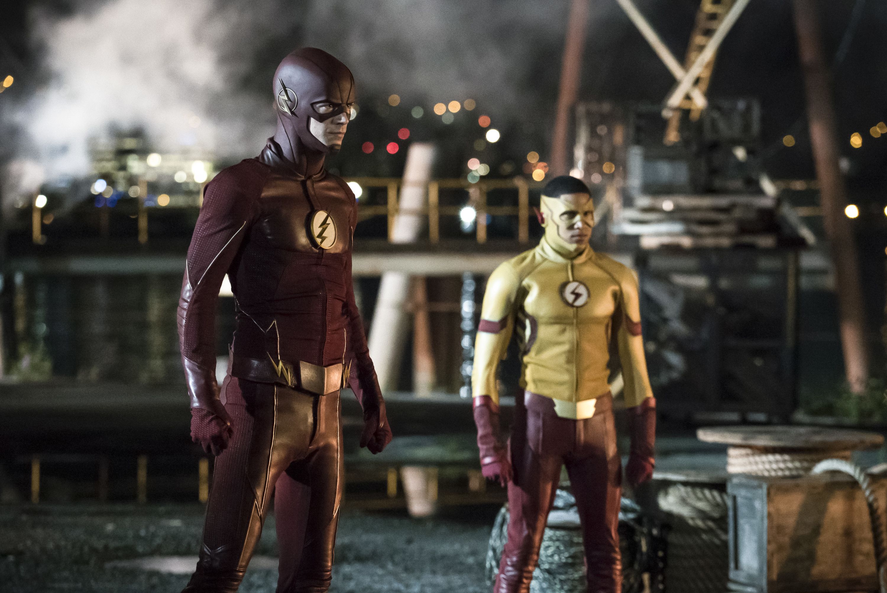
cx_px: 444
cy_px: 296
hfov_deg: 14.1
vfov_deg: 9.5
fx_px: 3575
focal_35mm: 145
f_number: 4.5
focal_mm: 145
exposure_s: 1/160
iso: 10000
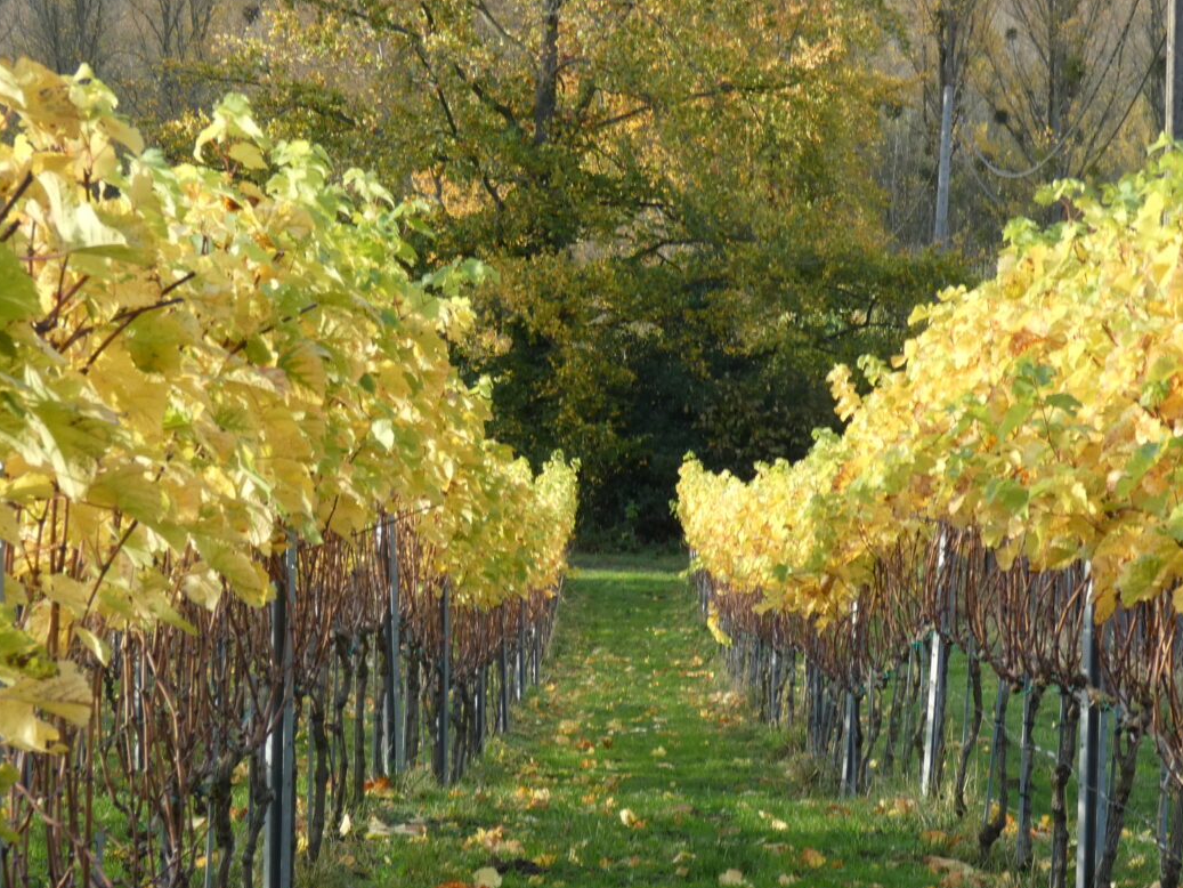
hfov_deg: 16.4
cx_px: 576
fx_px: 4101
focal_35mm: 120
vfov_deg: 12.3
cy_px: 503
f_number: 4.5
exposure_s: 1/80
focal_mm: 14.5
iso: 100
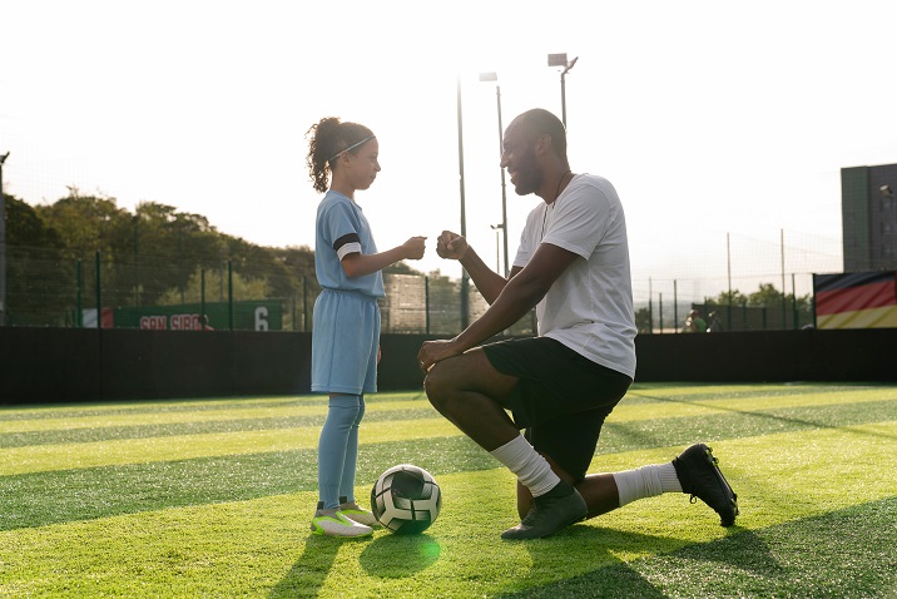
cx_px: 448
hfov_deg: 38.2
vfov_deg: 26.0
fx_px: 1296
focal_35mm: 52
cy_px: 300
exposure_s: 1/250
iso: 50
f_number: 4.5
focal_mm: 52
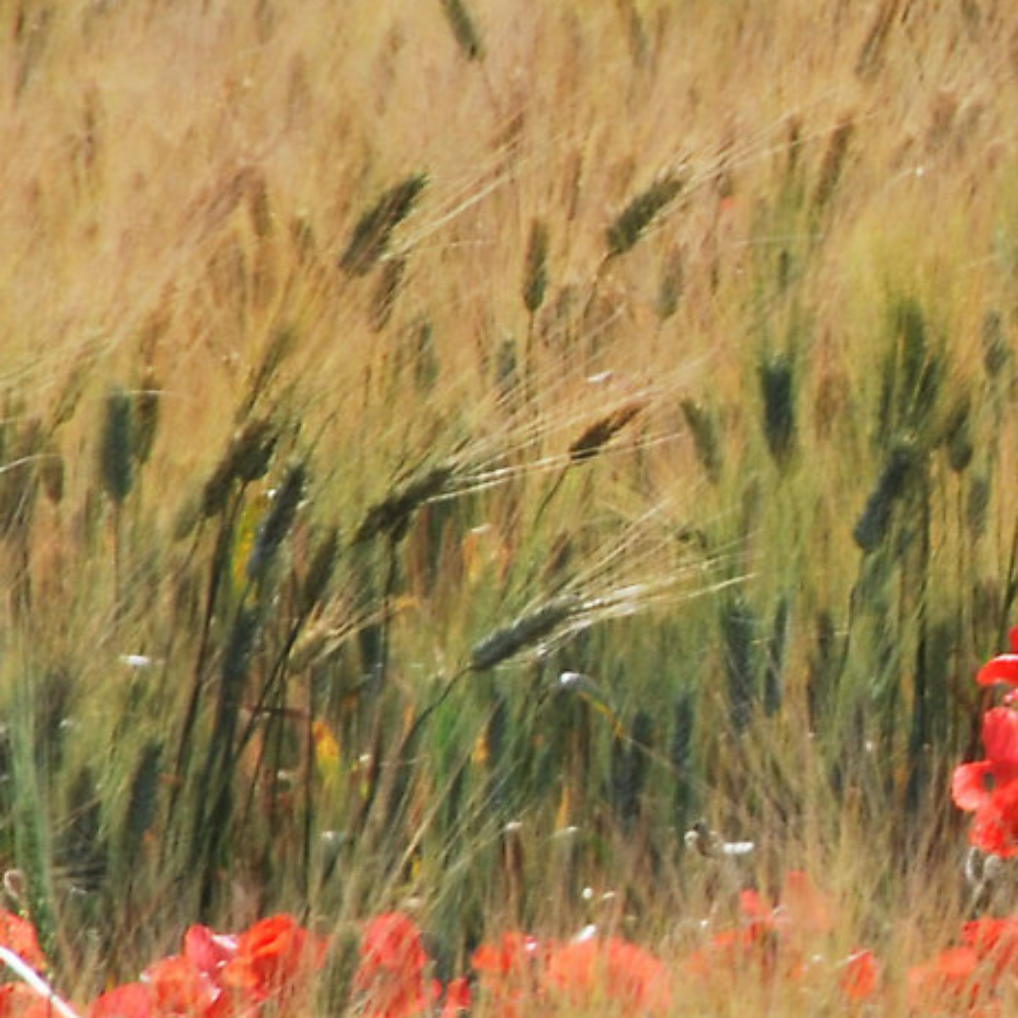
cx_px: 1422
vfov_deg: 0.9
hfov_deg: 0.9
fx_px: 65945
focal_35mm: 1982
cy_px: 570
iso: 200
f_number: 18
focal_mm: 300
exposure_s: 1/125
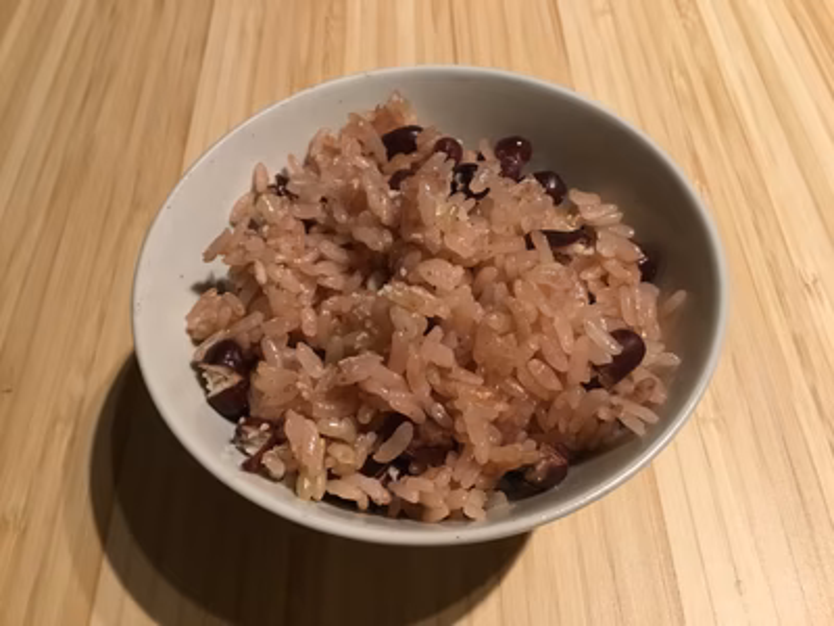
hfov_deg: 58.4
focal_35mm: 31
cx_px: 417
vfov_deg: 45.4
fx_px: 747
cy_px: 313
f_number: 2.4
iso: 200
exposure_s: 1/33
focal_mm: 3.3
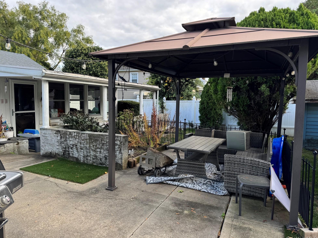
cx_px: 154
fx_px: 230
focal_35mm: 25
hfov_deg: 69.4
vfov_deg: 54.9
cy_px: 119
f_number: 1.78
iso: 80
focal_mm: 6.76
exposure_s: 1/412
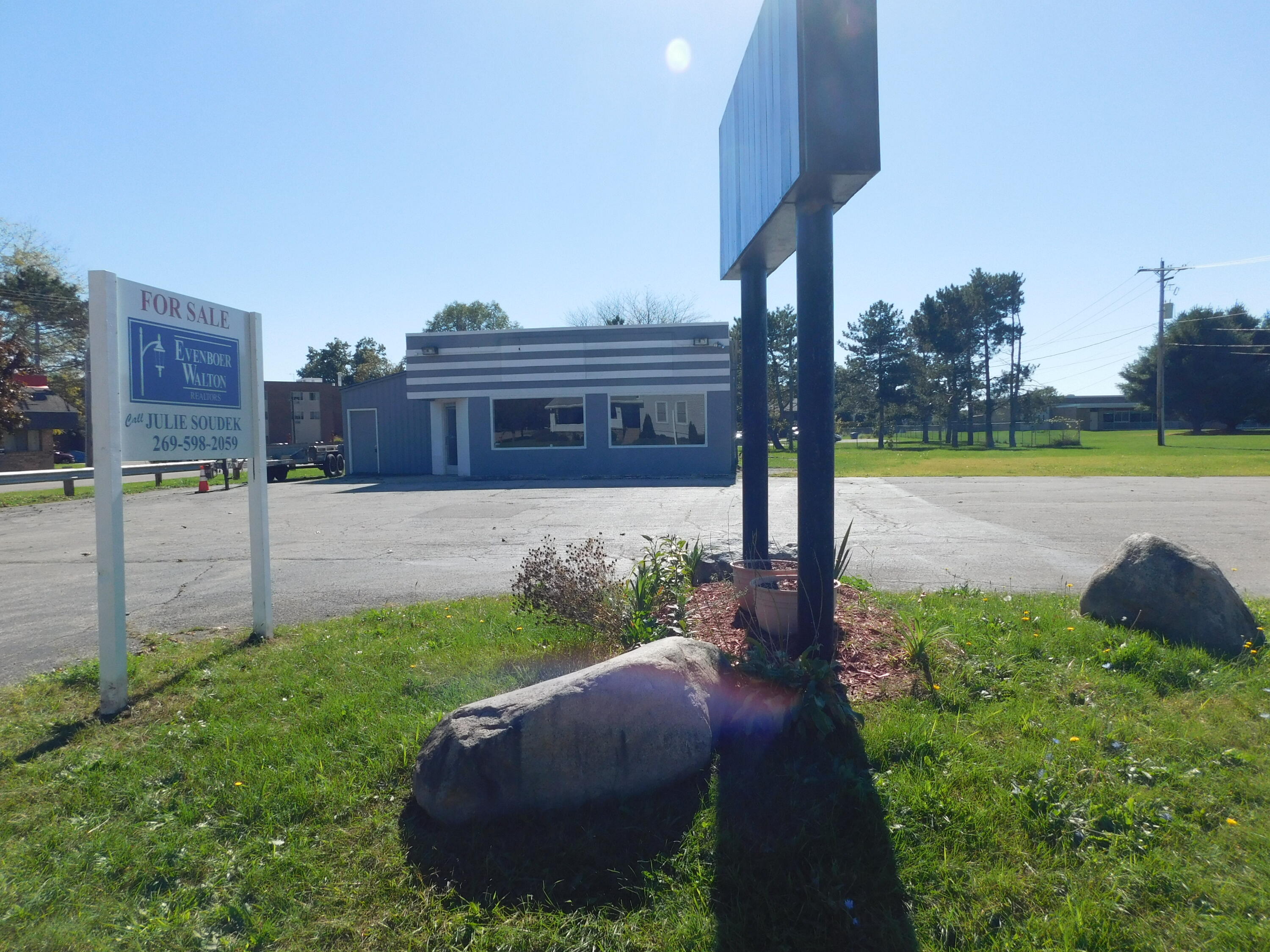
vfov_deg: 58.9
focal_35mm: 23
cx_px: 635
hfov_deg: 73.9
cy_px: 476
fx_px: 844
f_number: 6
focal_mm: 4
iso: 125
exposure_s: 1/400
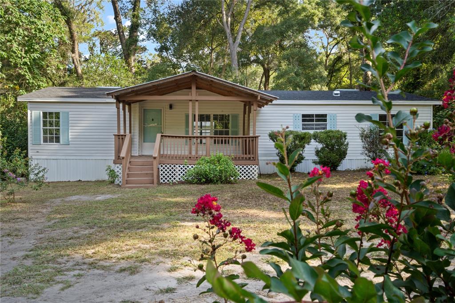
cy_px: 152
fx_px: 442
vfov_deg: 37.8
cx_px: 228
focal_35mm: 35
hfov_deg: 54.4
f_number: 22
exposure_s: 1/2.5
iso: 250
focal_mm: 35
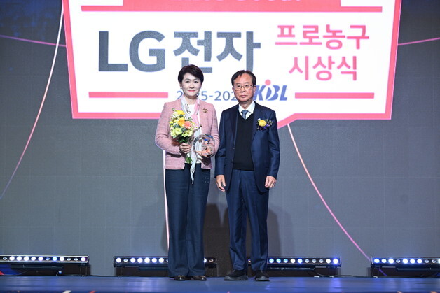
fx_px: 1125
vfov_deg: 14.9
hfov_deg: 22.1
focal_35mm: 92
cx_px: 220
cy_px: 146
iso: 1600
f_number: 3.5
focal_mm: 92
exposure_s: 1/250
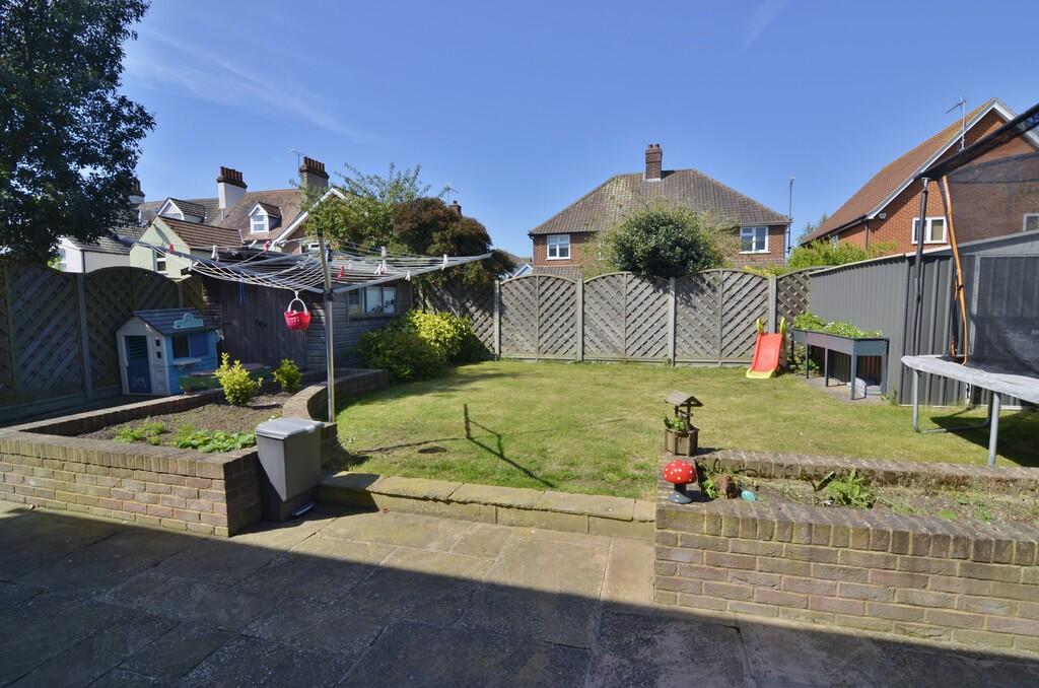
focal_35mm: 16
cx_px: 520
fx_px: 475
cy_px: 344
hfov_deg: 95.1
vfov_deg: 71.8
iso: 160
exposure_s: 1/250
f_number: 8
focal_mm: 11
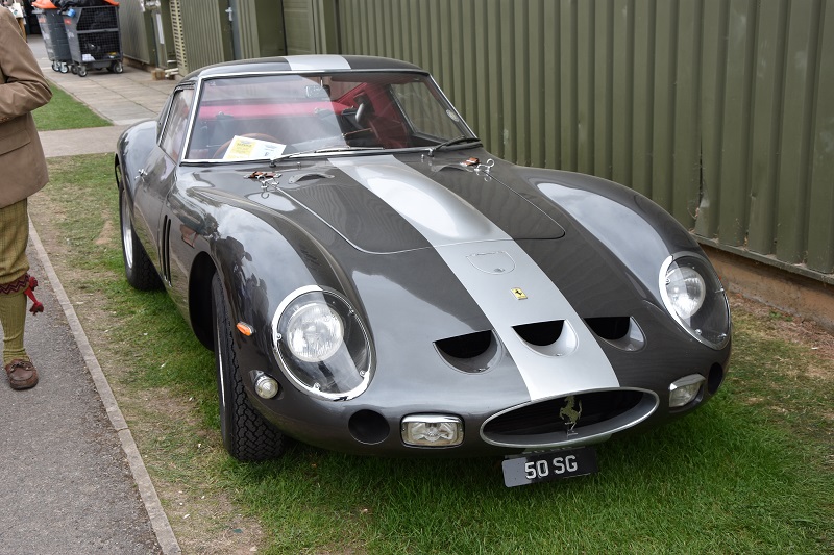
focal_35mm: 48
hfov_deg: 41.1
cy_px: 278
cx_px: 417
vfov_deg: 28.1
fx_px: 1112
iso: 200
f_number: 6.3
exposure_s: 1/160
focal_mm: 32
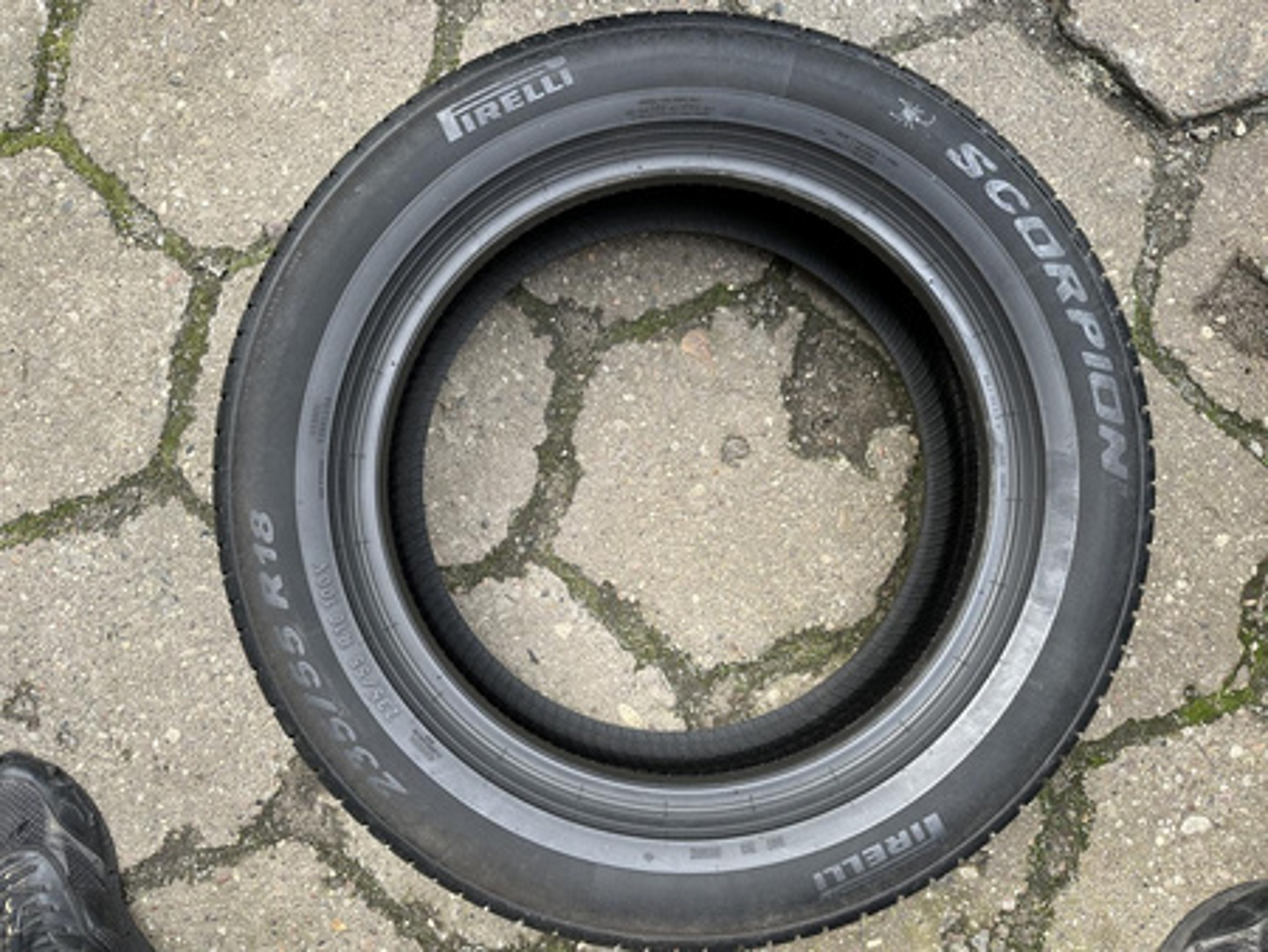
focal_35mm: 24
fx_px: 880
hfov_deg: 71.6
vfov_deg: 56.9
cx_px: 634
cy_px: 476
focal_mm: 6.86
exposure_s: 1/121
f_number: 1.78
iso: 64
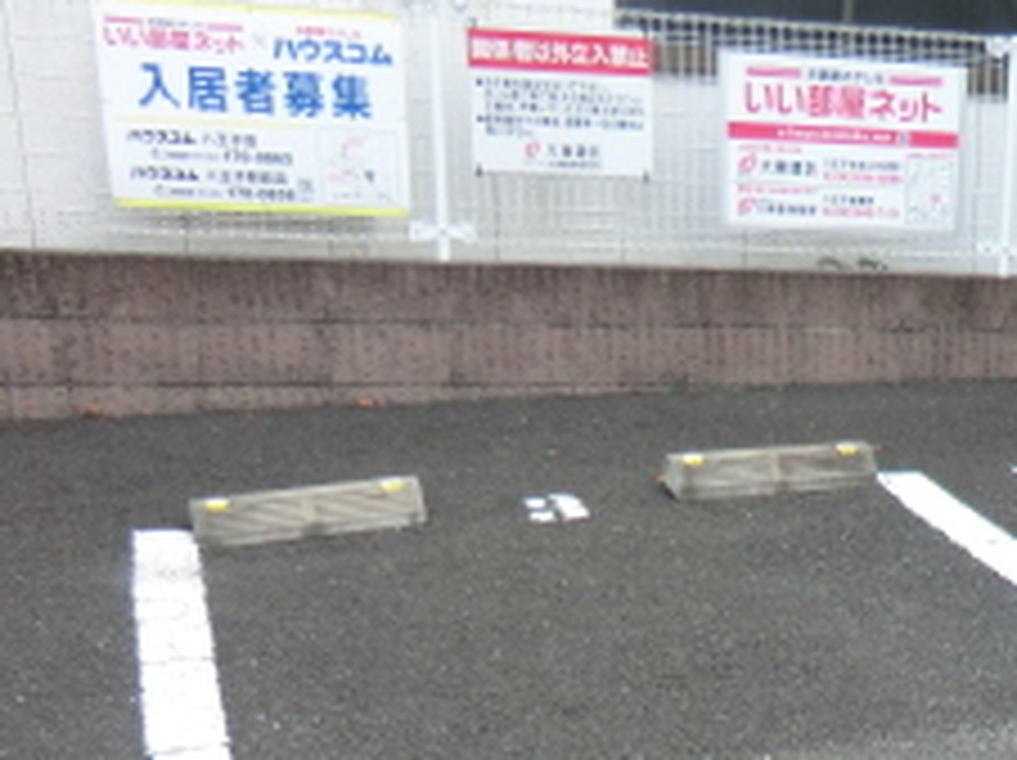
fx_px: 1996
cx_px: 1071
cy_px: 1048
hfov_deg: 26.7
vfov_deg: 19.5
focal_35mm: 68
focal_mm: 4.3
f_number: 3.2
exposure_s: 1/200
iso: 80
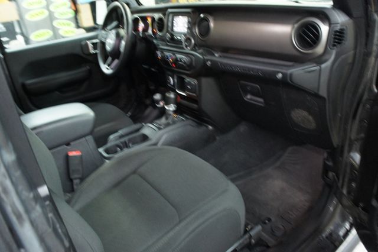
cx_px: 189
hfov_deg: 67.4
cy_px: 126
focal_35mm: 27
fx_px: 283
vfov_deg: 47.9
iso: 1600
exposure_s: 1/20
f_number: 3.5
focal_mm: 18
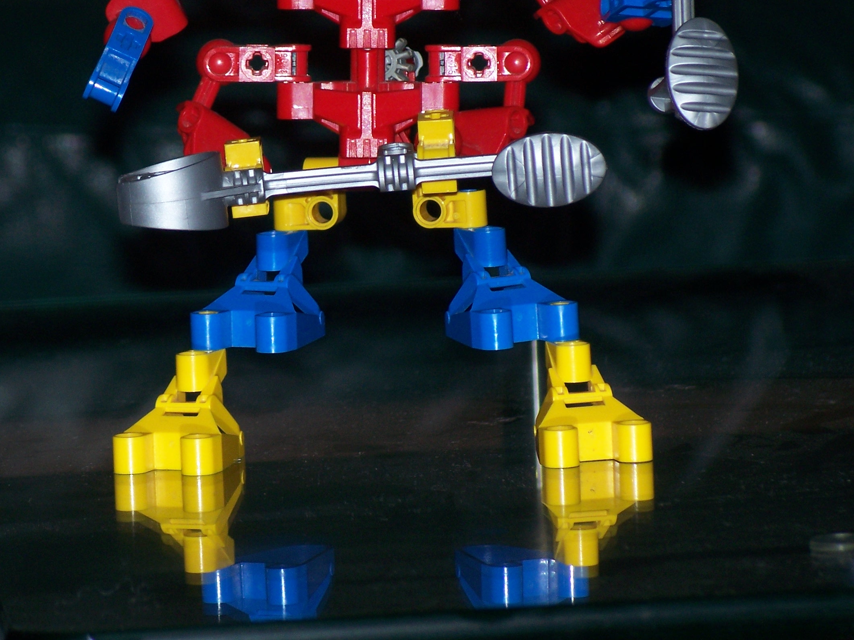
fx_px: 7031
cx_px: 219
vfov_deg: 5.2
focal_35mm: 285
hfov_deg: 6.9
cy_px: 224
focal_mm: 38.8
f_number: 4.4
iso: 125
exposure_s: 1/200
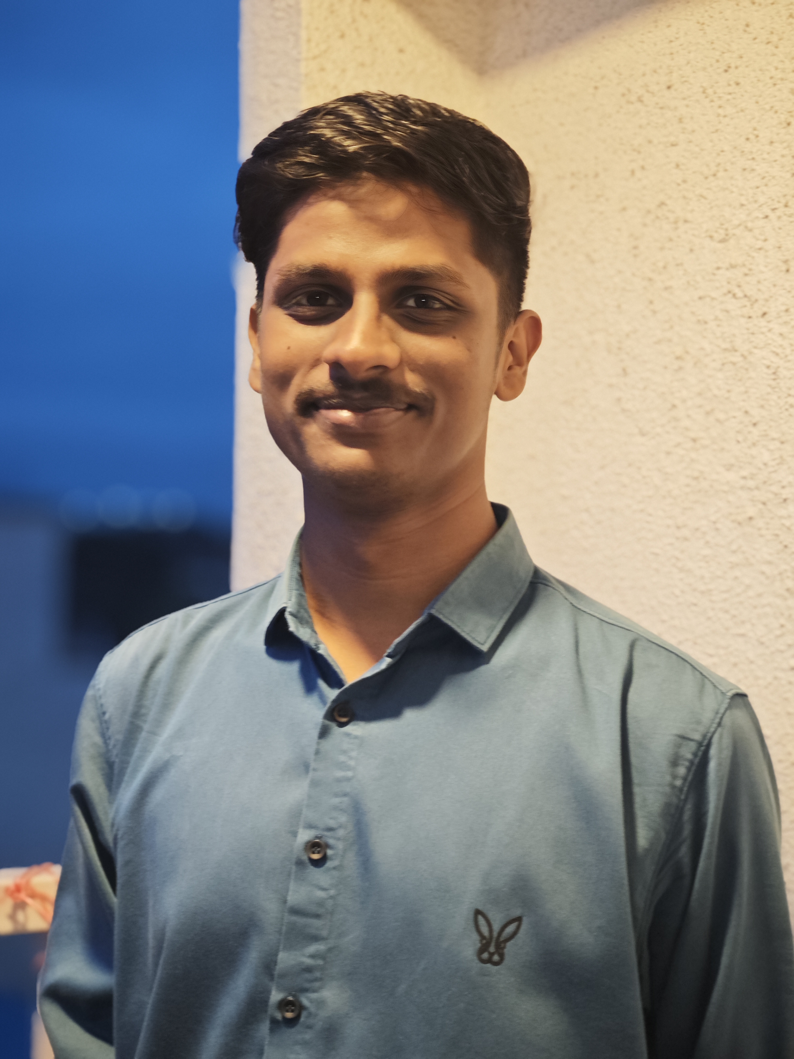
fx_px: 1835
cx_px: 397
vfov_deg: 32.2
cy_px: 530
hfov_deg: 24.4
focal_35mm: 60
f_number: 2
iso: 1000
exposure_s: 1/33.3
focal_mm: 9
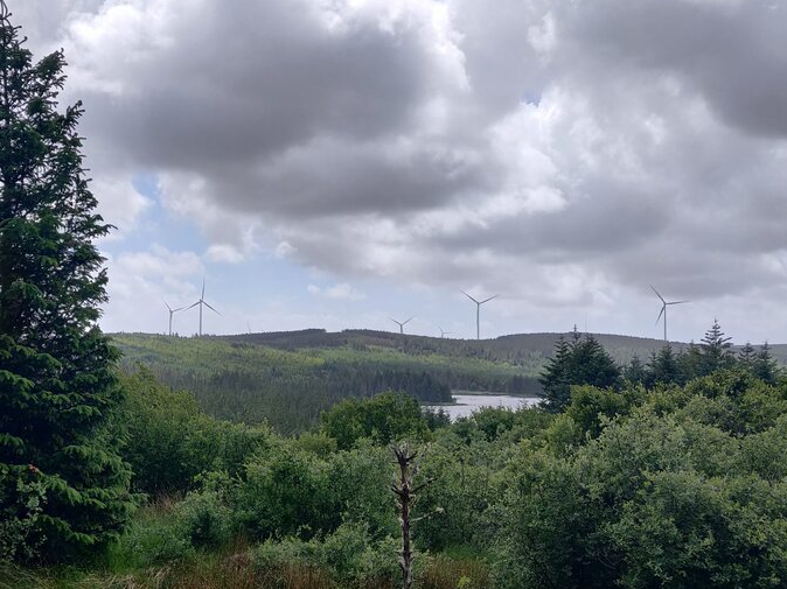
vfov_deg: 37.7
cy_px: 321
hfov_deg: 48.8
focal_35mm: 38
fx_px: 864
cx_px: 337
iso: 100
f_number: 1.7
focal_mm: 4.25
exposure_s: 1/299
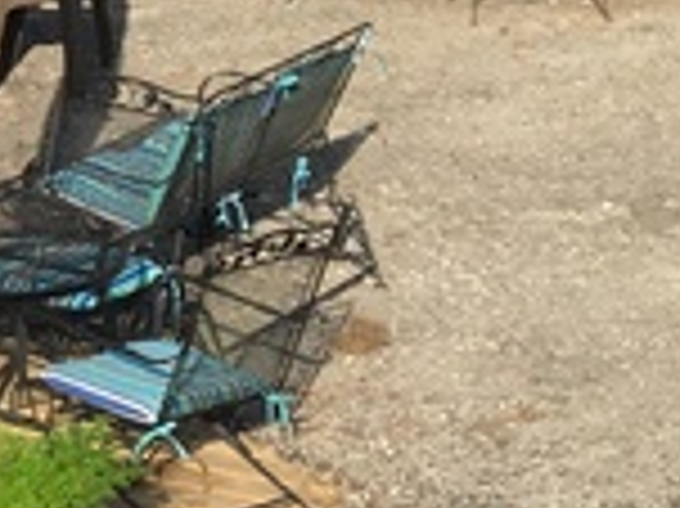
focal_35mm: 154
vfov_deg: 9.6
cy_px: 45
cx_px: -982
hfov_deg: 10.8
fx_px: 3023
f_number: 2.2
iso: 25
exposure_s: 1/905
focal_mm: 4.15
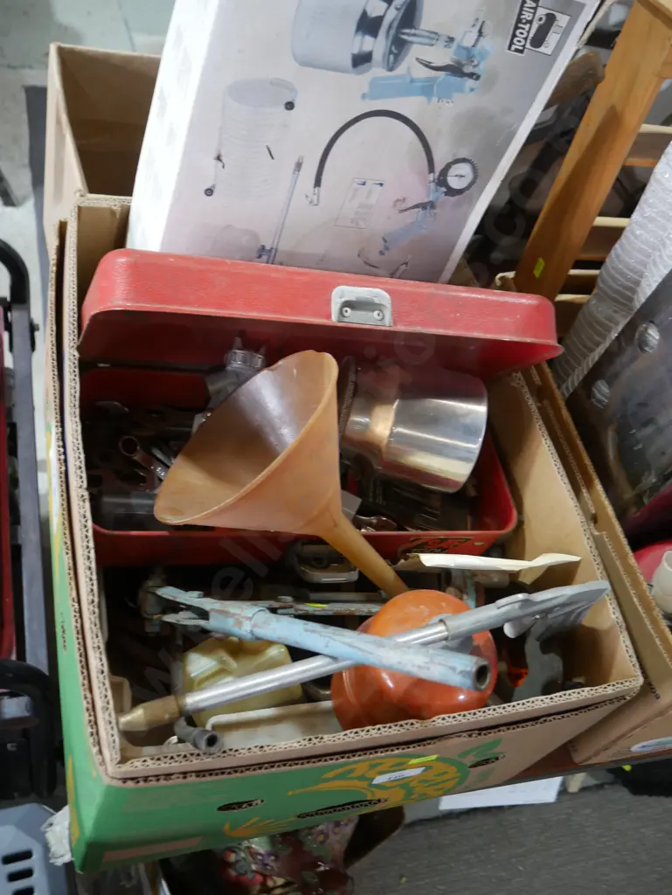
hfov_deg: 44.2
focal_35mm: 32
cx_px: 336
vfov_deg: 56.8
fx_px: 828
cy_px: 448
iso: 640
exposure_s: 1/60
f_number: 3.6
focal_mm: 16
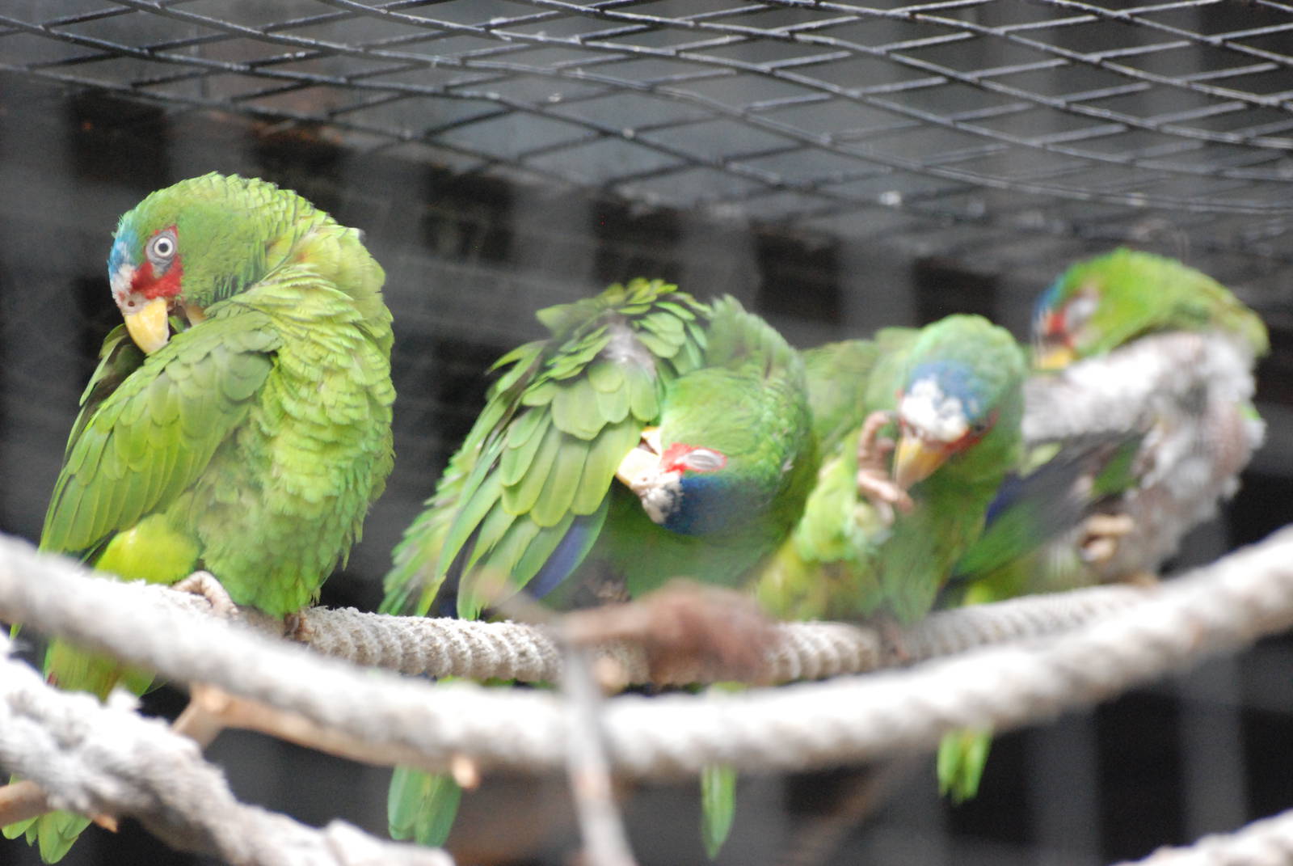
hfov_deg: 6.2
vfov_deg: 4.2
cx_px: 646
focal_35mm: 330
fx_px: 11866
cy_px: 433
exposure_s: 1/160
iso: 1600
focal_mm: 220
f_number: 7.1
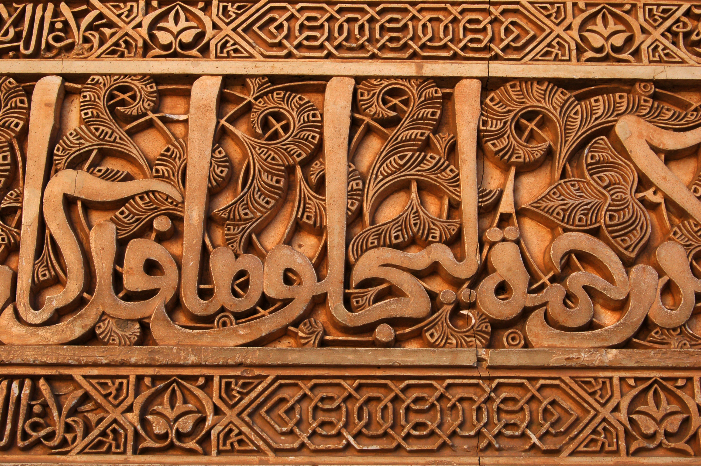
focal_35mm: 57
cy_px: 233
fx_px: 1109
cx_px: 350
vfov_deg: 23.7
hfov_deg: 35.1
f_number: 18
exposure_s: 1/60
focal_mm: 38
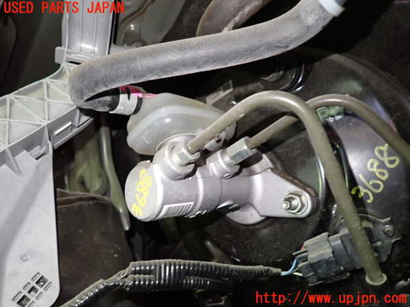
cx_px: 205
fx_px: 296
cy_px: 154
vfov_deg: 54.9
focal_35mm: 25
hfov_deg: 69.4
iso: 500
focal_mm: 4.5
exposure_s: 1/30
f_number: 2
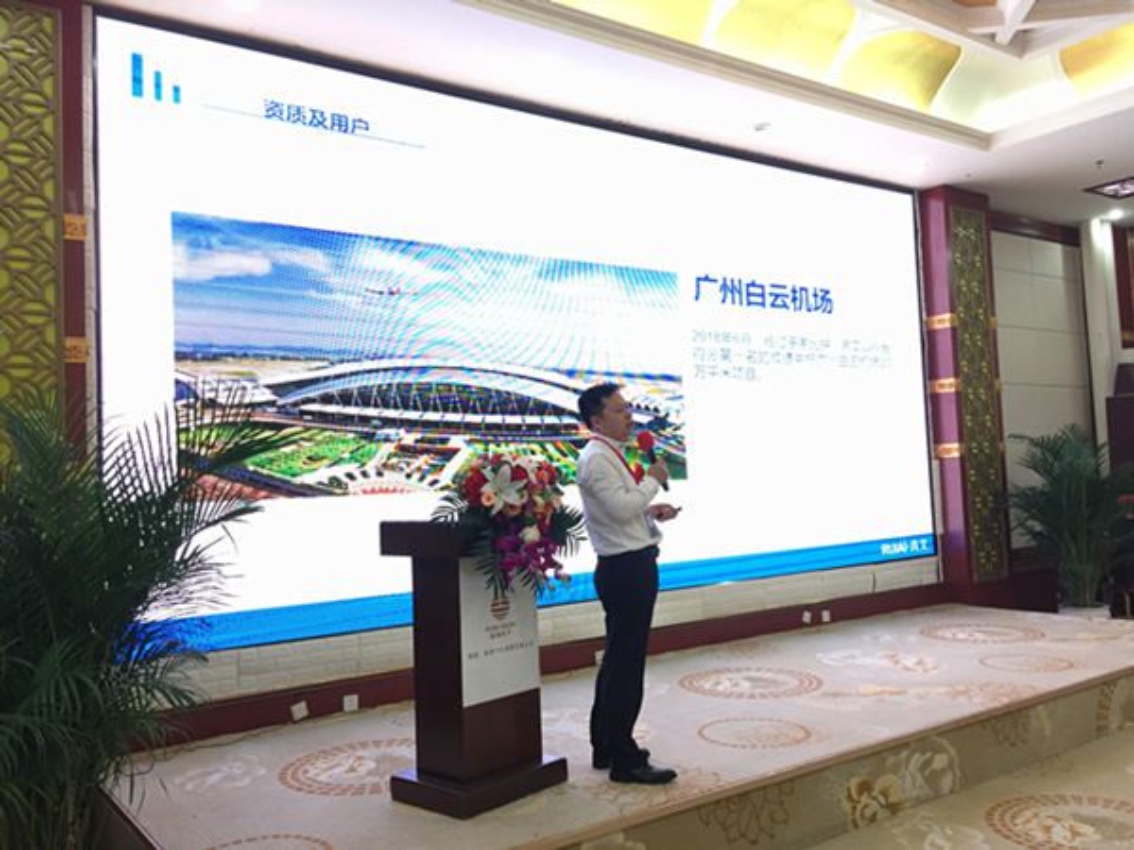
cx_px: 567
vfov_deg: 48.2
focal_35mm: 29
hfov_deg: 61.7
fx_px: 950
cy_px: 425
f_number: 2.2
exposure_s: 1/33
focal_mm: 4.15
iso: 80
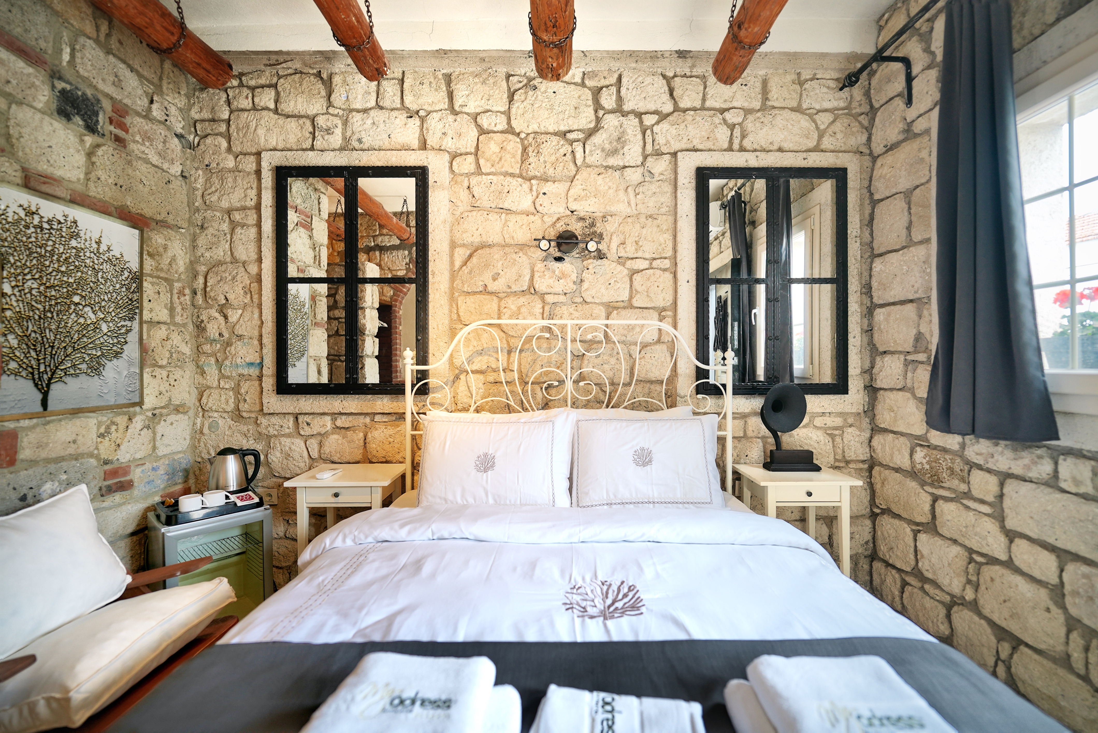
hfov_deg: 104.2
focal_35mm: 14
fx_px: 427
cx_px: 549
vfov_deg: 81.3
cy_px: 366
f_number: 1.8
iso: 100
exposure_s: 1/100
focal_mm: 14
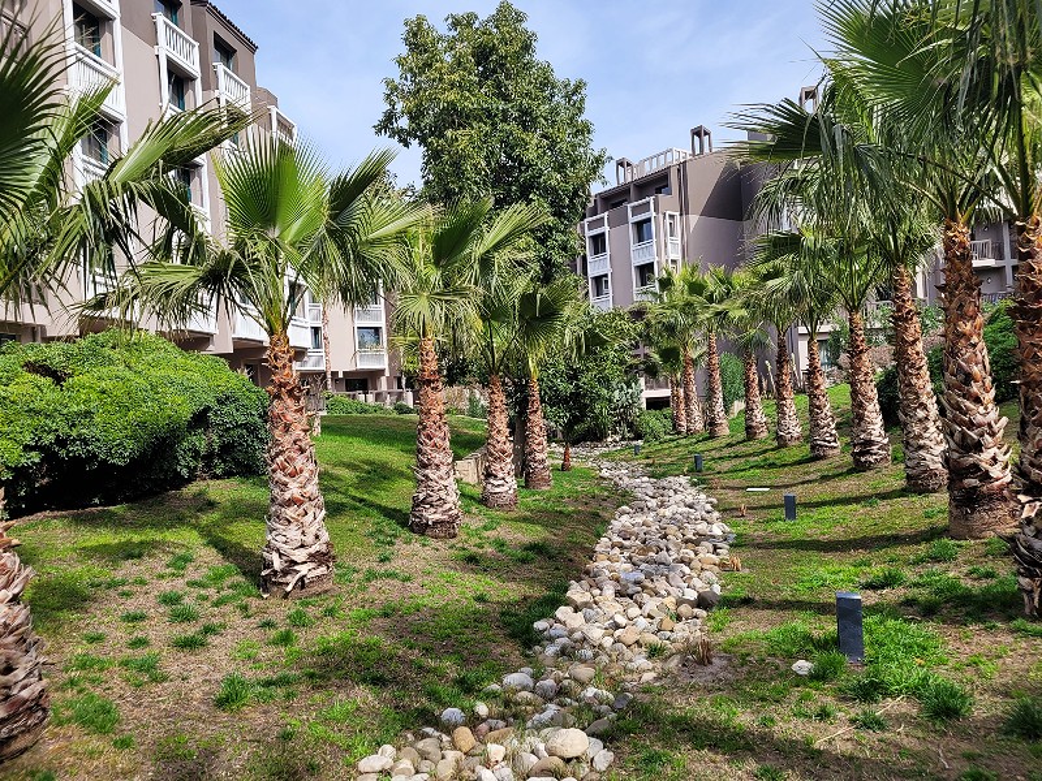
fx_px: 783
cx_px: 521
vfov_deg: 53.1
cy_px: 390
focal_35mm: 26
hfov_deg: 67.3
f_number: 1.8
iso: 40
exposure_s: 1/1737
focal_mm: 5.4
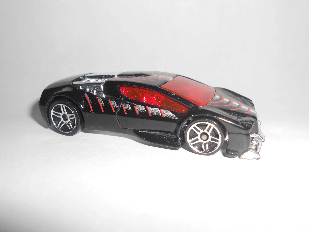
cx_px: 154
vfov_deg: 44.2
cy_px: 116
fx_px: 286
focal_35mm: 32
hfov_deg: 56.8
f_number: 8.8
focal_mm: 5.8
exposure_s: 1/25
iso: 80
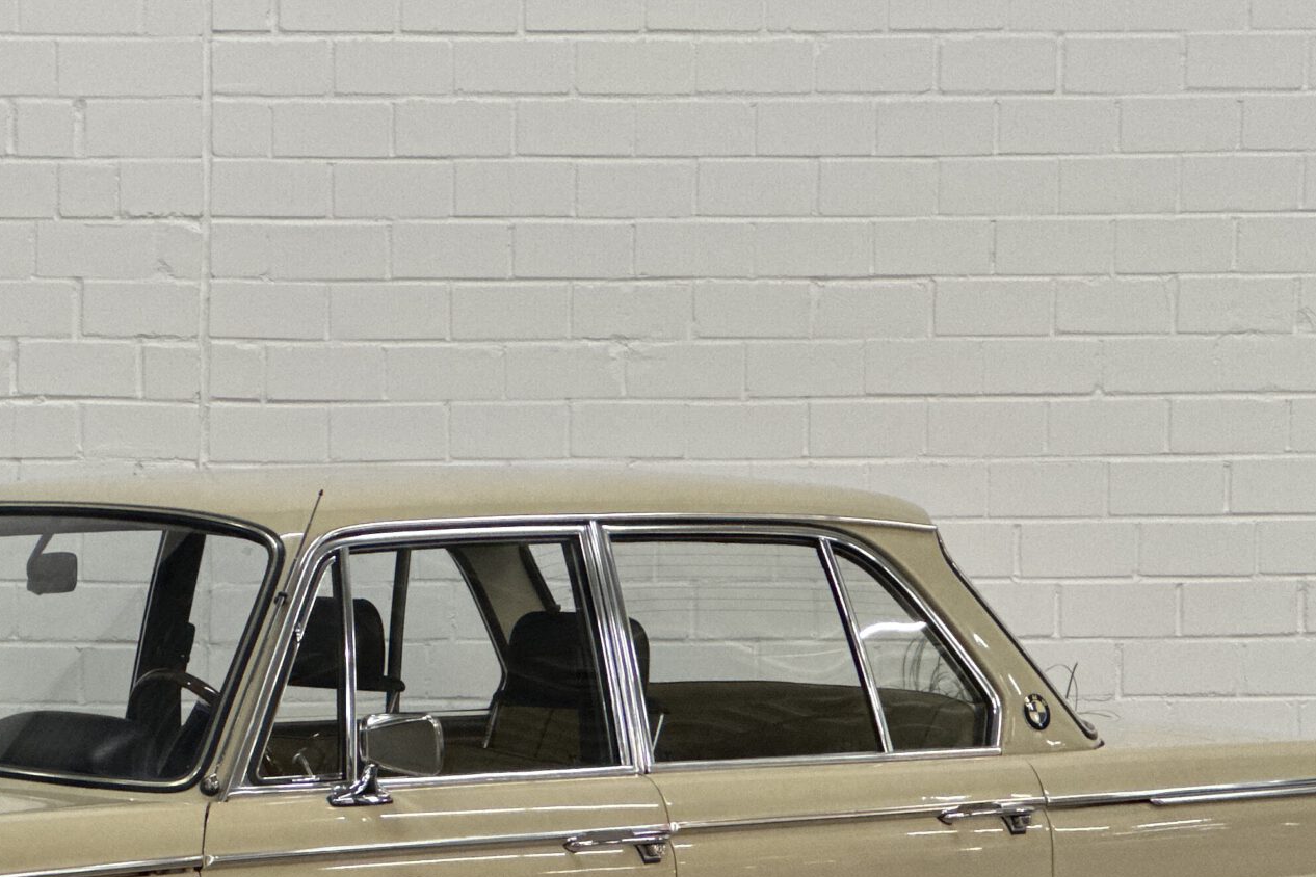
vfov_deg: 8.4
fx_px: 5922
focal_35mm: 162
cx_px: 259
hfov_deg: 12.6
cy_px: 906
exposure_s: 1/25
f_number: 2.8
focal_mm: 9
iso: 400
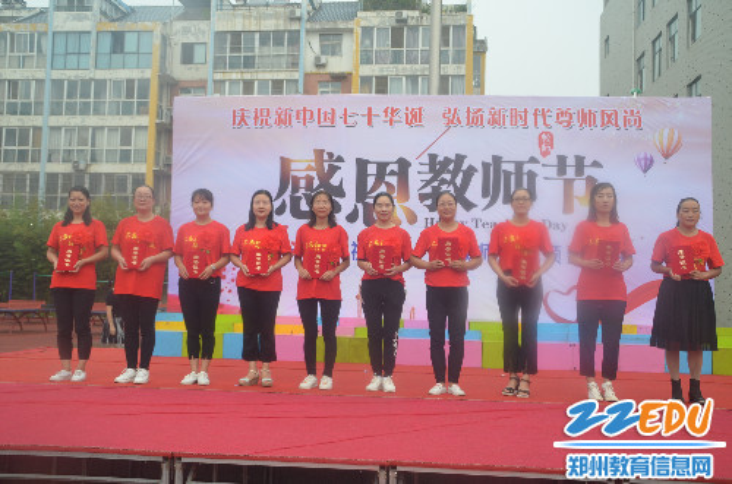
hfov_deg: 51.4
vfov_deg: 35.3
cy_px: 242
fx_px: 761
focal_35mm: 38
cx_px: 366
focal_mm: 25
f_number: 5.6
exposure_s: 1/125
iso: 360
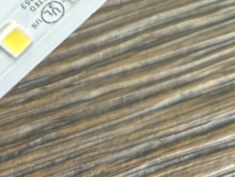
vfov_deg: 7.6
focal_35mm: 178
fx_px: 1209
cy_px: -287
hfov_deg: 10.9
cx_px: 263
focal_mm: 5.96
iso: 125
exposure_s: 1/60
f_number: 1.6
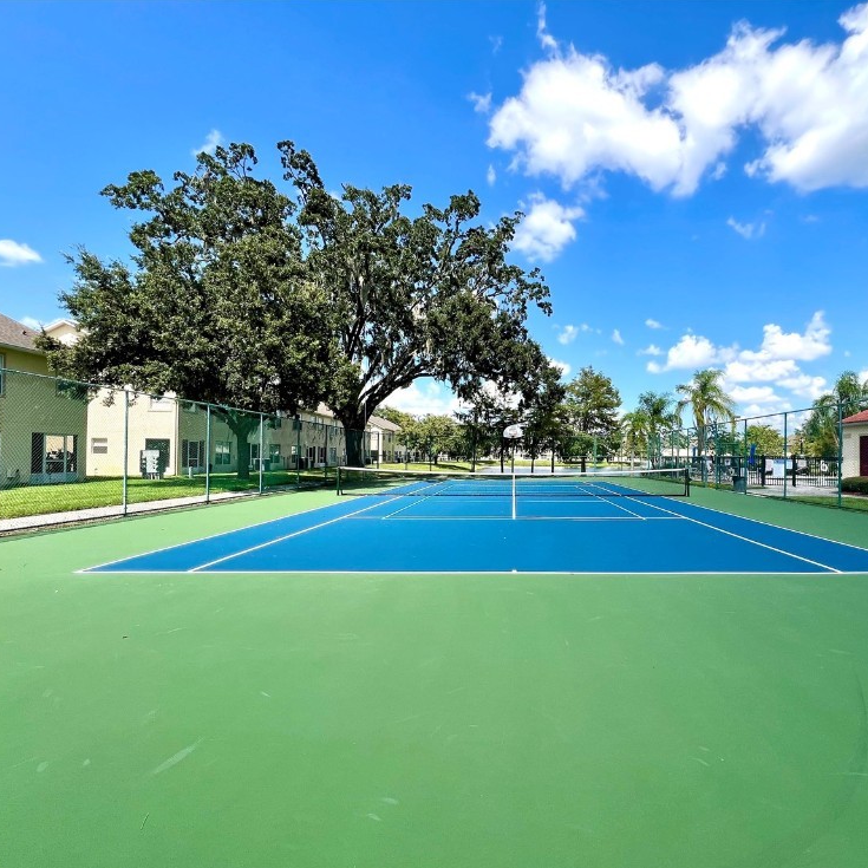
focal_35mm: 16
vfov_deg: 87.4
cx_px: 517
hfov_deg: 86.4
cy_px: 451
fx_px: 454
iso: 32
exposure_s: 1/1193
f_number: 1.8
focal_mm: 1.57
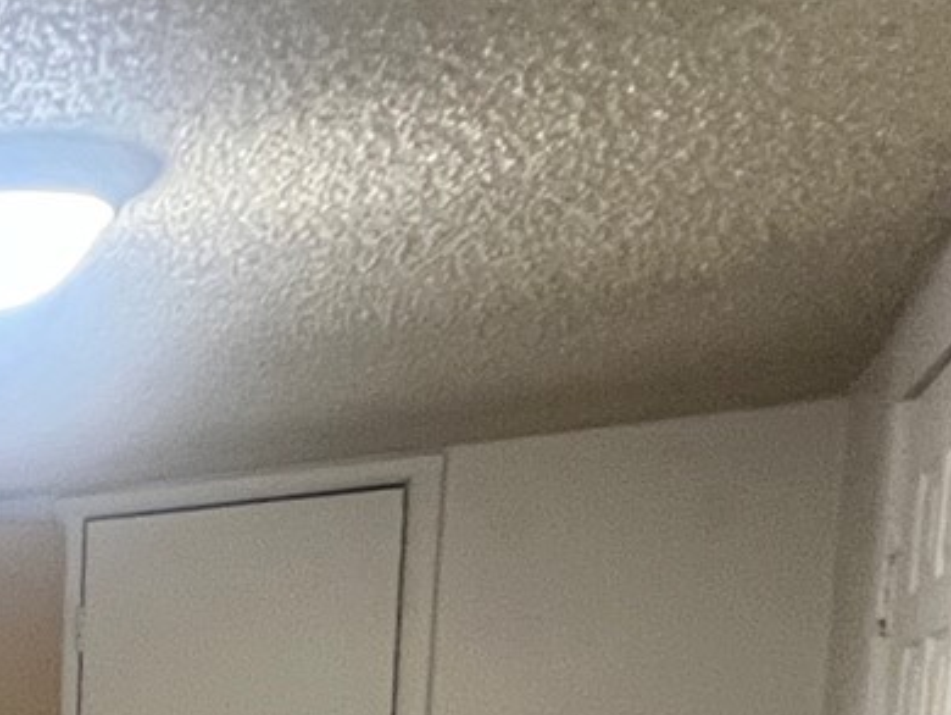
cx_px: -529
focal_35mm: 64
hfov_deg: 23.3
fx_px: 1759
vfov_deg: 19.0
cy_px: 1184
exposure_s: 1/60
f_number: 1.8
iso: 400
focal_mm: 1.57
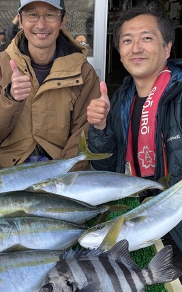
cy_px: 102
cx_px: 50
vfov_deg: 36.6
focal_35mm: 55
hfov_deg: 23.3
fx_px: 437
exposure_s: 1/615
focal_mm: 5.96
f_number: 1.6
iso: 50
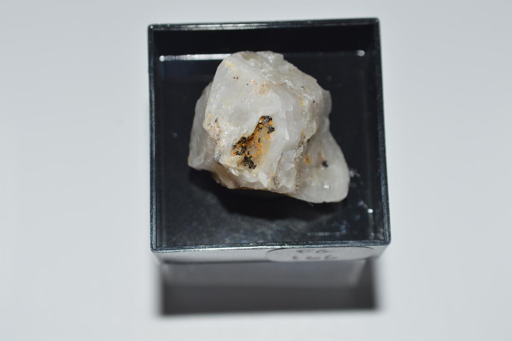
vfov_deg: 16.4
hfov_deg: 24.3
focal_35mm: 84
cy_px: 171
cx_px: 254
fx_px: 1188
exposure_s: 1/60
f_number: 8
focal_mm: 55
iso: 100
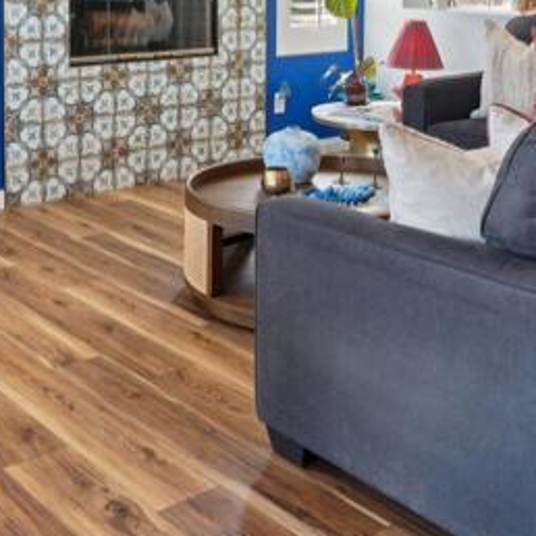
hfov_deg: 31.6
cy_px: -37
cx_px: 303
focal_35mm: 54
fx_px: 946
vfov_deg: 29.0
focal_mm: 16
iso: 400
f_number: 8
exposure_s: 1/20
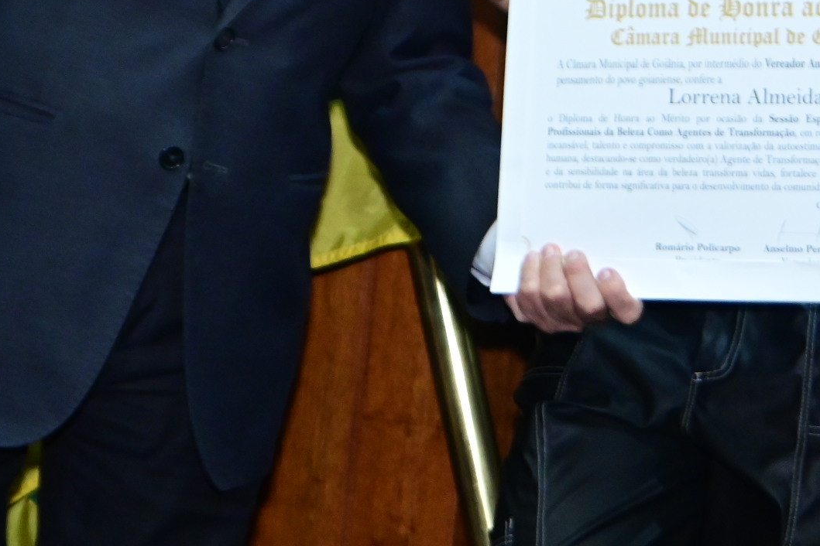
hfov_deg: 13.0
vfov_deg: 8.7
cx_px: 666
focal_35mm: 157
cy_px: -91
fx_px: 3576
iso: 5000
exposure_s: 1/250
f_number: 5.6
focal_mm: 55
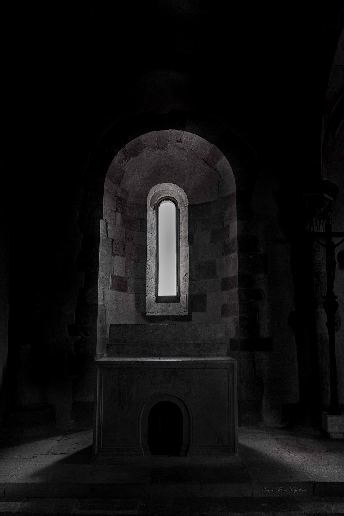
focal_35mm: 30
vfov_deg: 61.9
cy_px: 258
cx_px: 172
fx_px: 430
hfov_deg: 43.6
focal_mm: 20
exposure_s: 1/125
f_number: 4
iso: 250
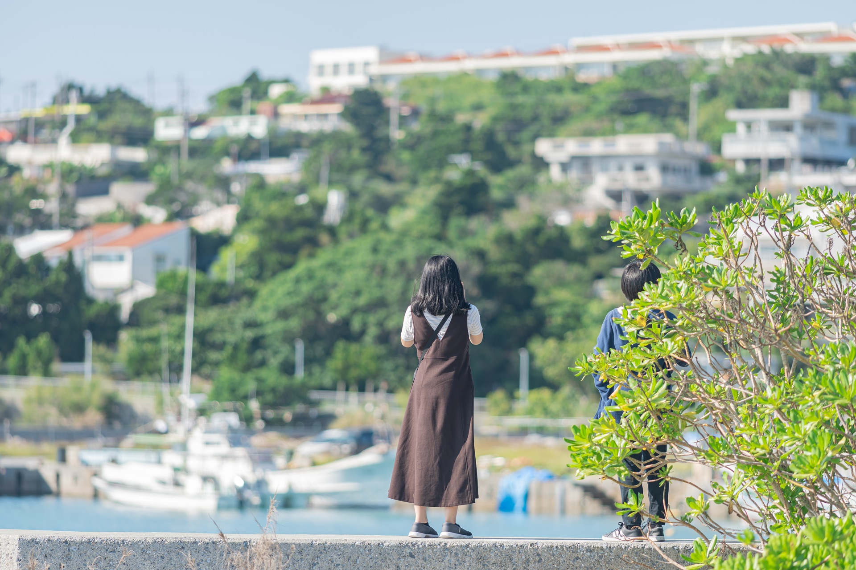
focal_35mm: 200
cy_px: 285
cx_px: 428
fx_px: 4755
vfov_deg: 6.9
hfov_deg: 10.3
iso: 100
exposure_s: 1/640
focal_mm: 200
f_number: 3.2
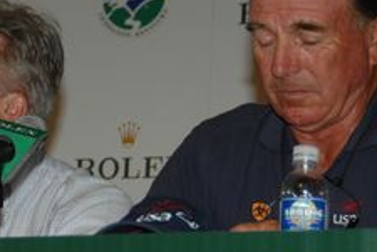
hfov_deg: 8.7
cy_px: 123
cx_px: -18
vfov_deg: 5.9
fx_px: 2455
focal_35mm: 234
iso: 200
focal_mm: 55
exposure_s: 1/125
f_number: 4.8
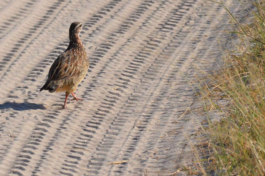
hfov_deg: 4.6
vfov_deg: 3.0
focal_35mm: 450
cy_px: 88
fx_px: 3306
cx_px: 132
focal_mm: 300
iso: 2500
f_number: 14
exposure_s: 1/3200
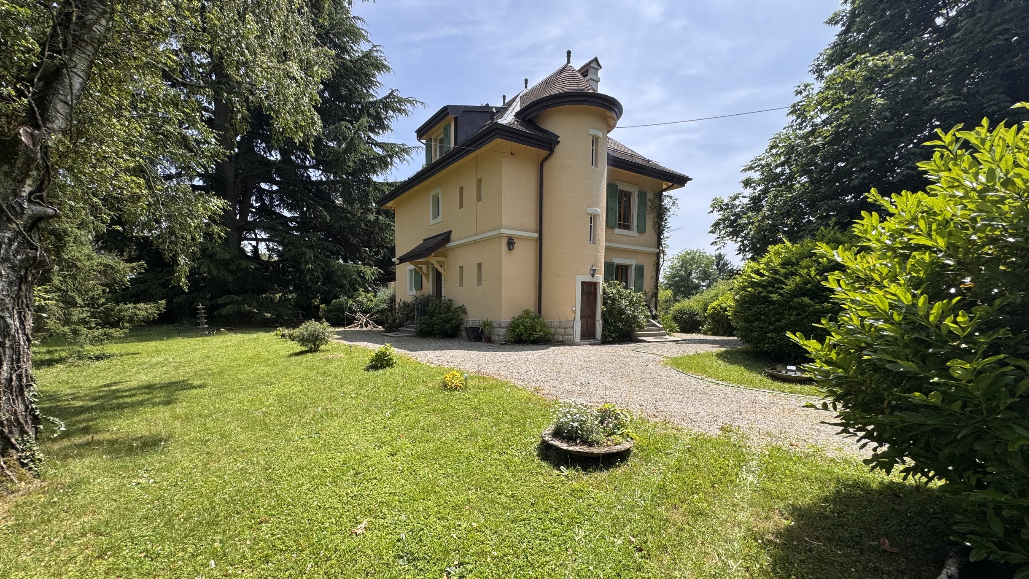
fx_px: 437
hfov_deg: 99.3
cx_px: 500
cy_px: 349
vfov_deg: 66.4
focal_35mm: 16
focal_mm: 2.22
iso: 50
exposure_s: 1/921
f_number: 2.2
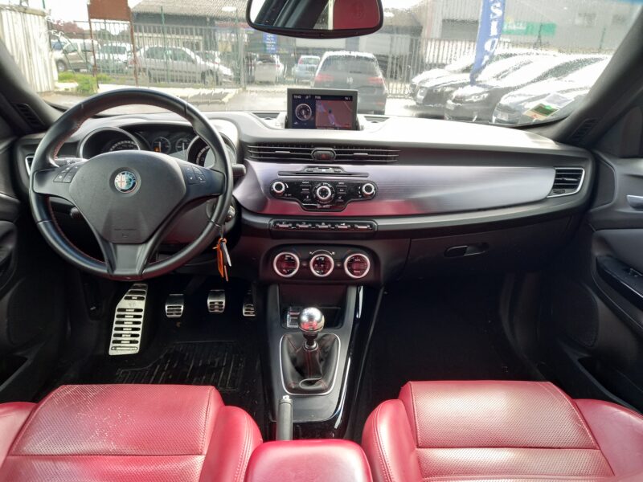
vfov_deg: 54.9
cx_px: 322
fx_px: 464
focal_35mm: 25
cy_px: 241
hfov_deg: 69.4
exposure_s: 1/50
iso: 50
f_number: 2
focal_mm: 4.6
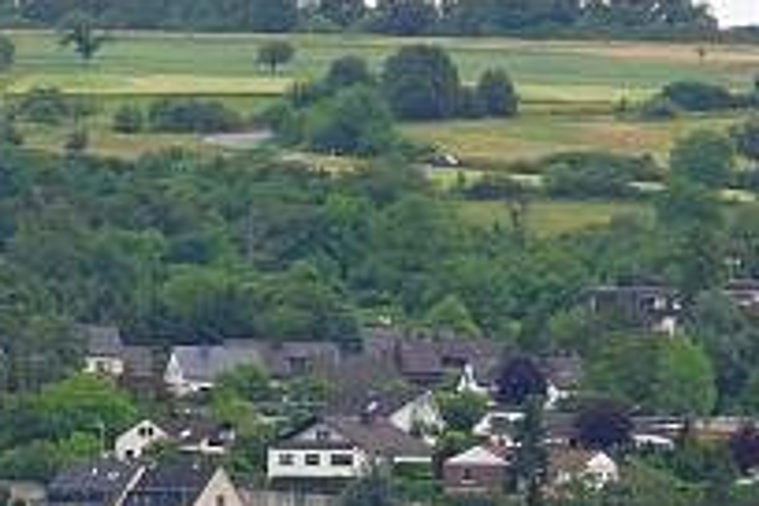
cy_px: 435
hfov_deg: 2.5
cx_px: -149
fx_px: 17519
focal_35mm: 831
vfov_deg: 1.7
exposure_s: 1/250
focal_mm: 42
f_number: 5.8
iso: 80
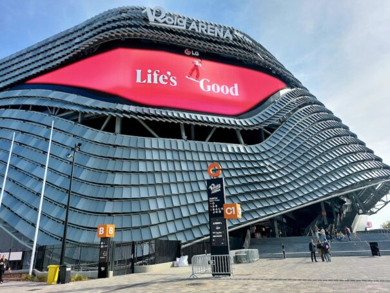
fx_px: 282
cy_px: 146
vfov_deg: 54.9
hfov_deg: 69.4
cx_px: 195
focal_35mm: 25
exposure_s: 1/625
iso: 25
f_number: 1.8
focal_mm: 5.23
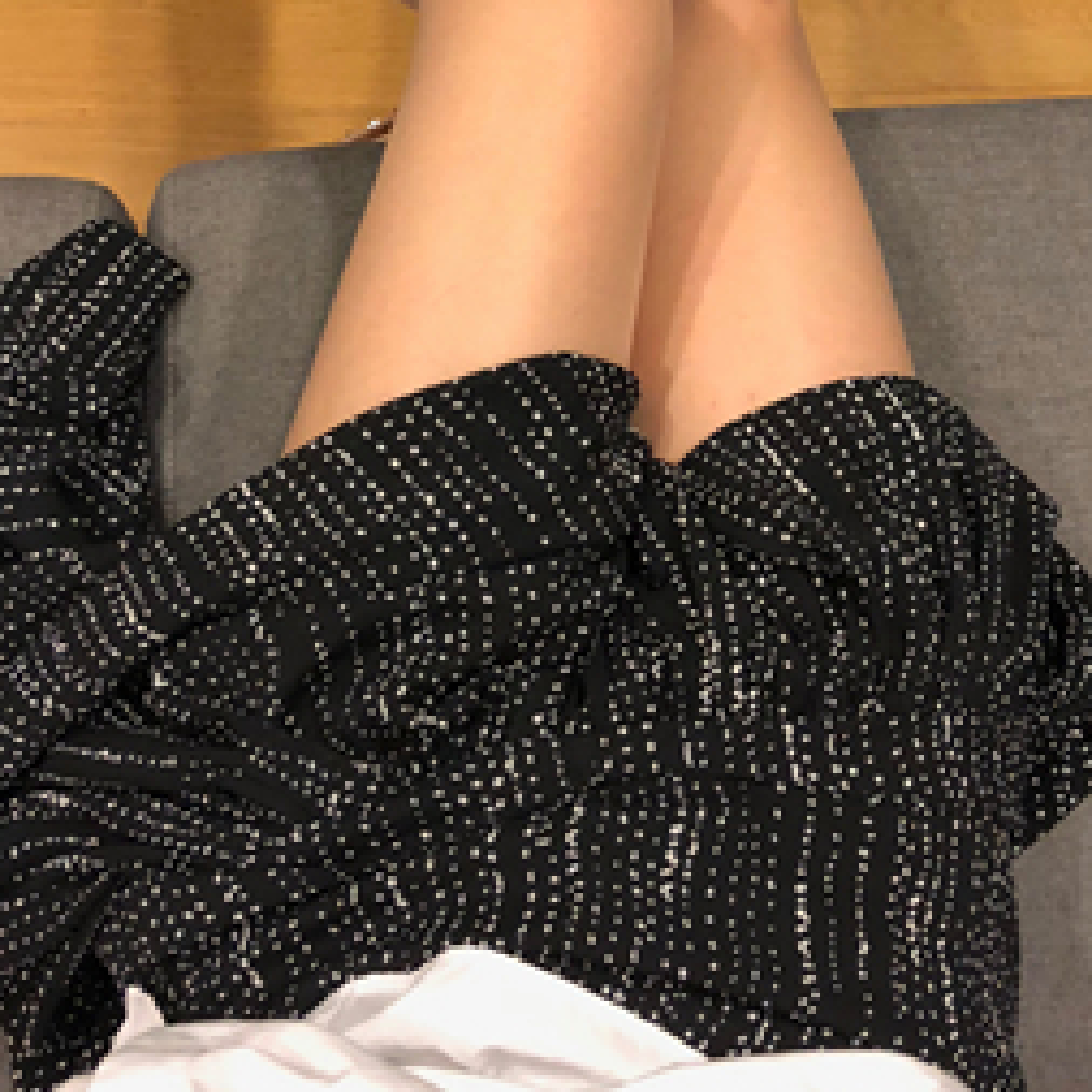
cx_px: 587
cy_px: 155
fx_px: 1785
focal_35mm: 50
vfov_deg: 32.7
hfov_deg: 34.0
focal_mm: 4
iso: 80
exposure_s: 1/8
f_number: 1.8
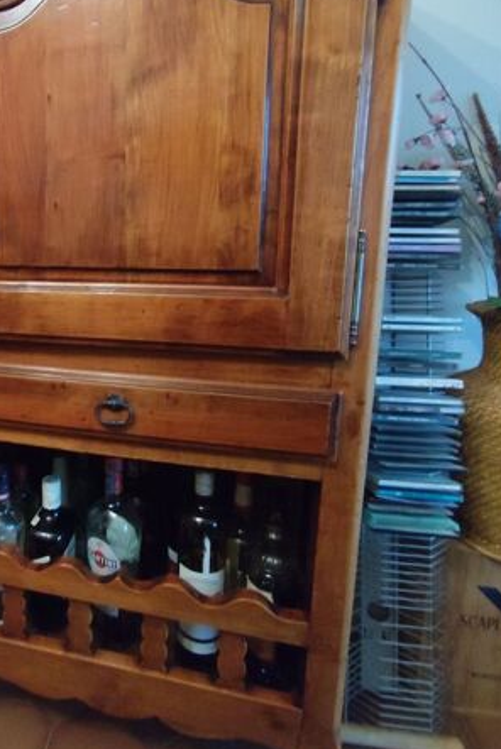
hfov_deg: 50.1
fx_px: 500
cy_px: 312
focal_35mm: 24
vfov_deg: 73.2
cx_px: 102
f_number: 2.2
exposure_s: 1/25
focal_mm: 1.65
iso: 800
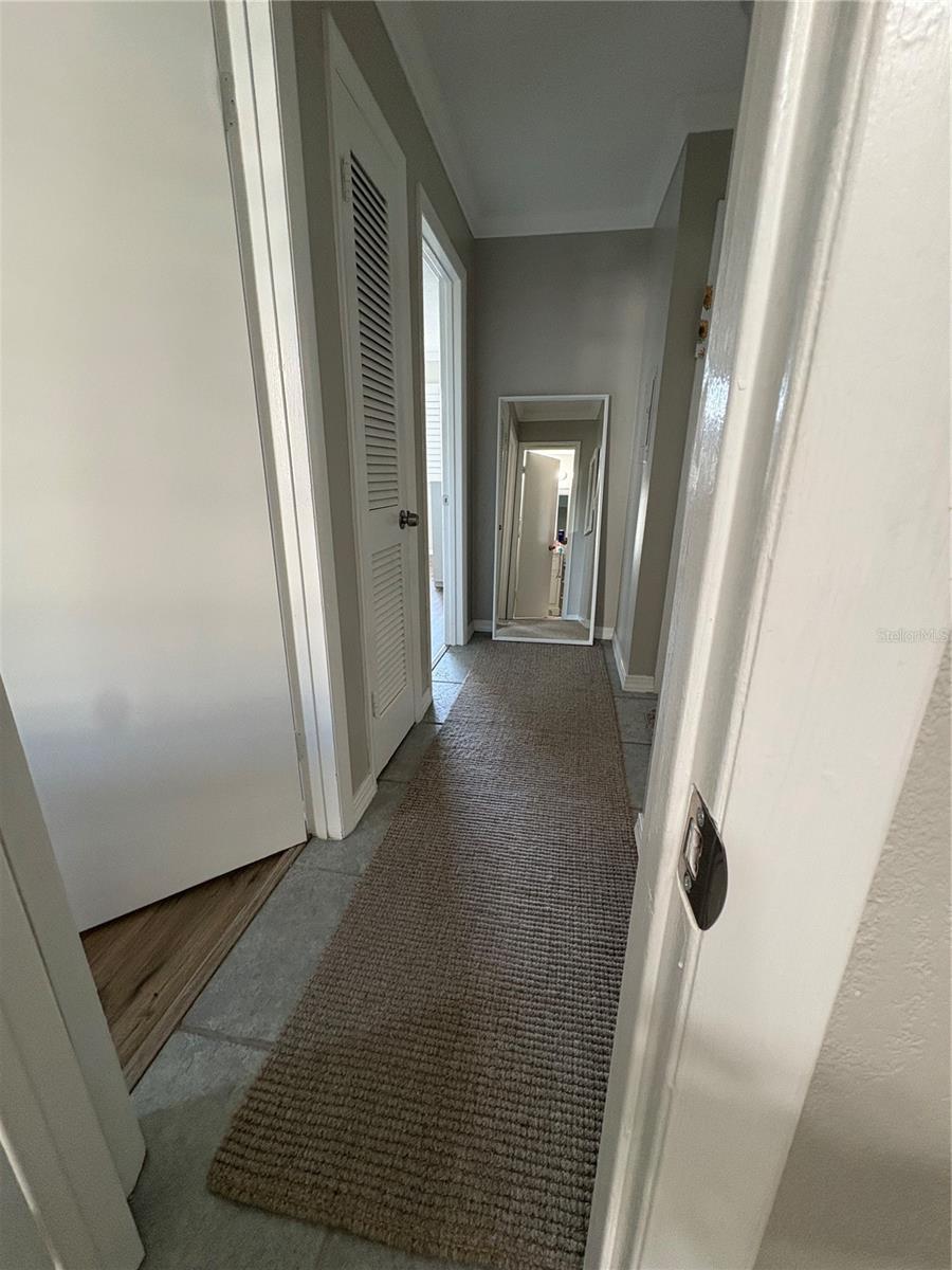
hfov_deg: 85.7
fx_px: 513
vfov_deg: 102.1
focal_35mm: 14
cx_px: 476
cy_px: 635
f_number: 2.2
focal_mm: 2.22
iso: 320
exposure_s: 1/60
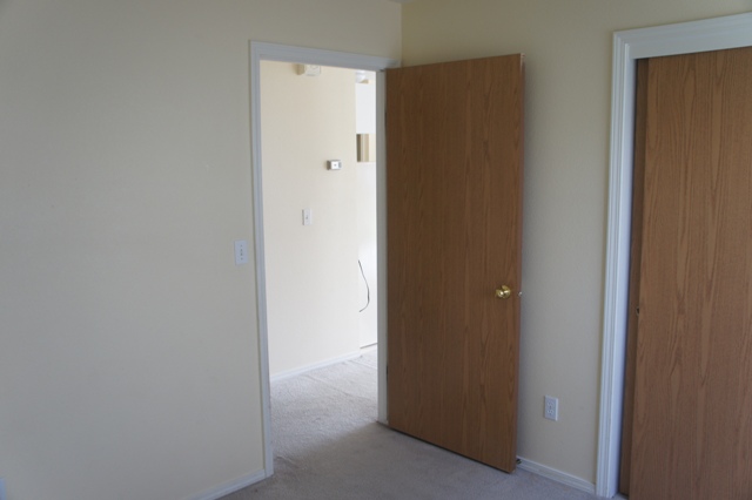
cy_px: 250
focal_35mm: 32
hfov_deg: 59.5
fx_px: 658
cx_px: 376
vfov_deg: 41.7
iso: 200
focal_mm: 21
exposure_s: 1/40
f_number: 4
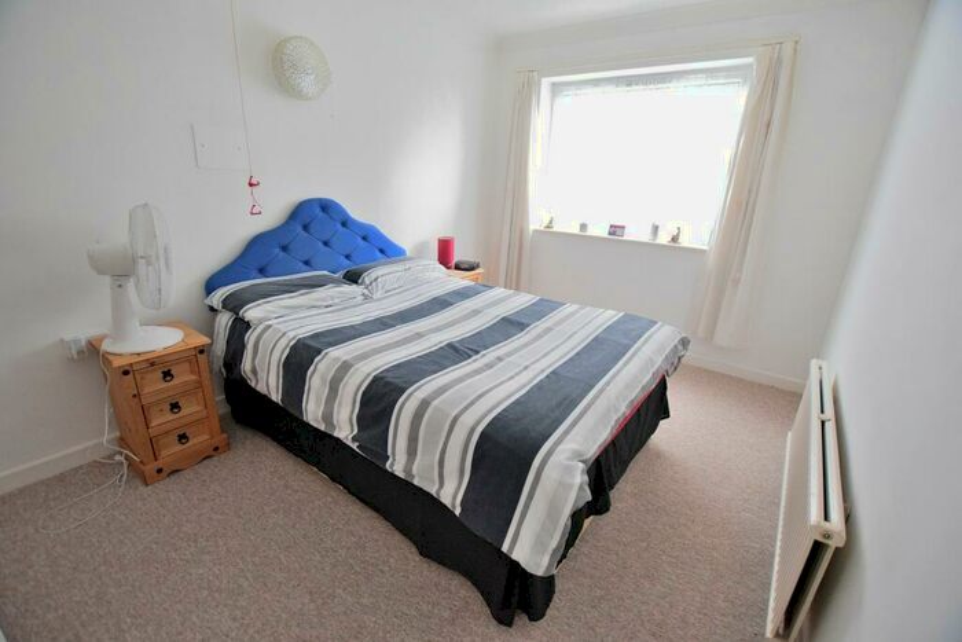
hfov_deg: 100.4
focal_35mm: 15
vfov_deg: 77.4
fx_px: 401
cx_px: 481
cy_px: 321
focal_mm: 10
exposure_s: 1/60
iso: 2200
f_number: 3.5
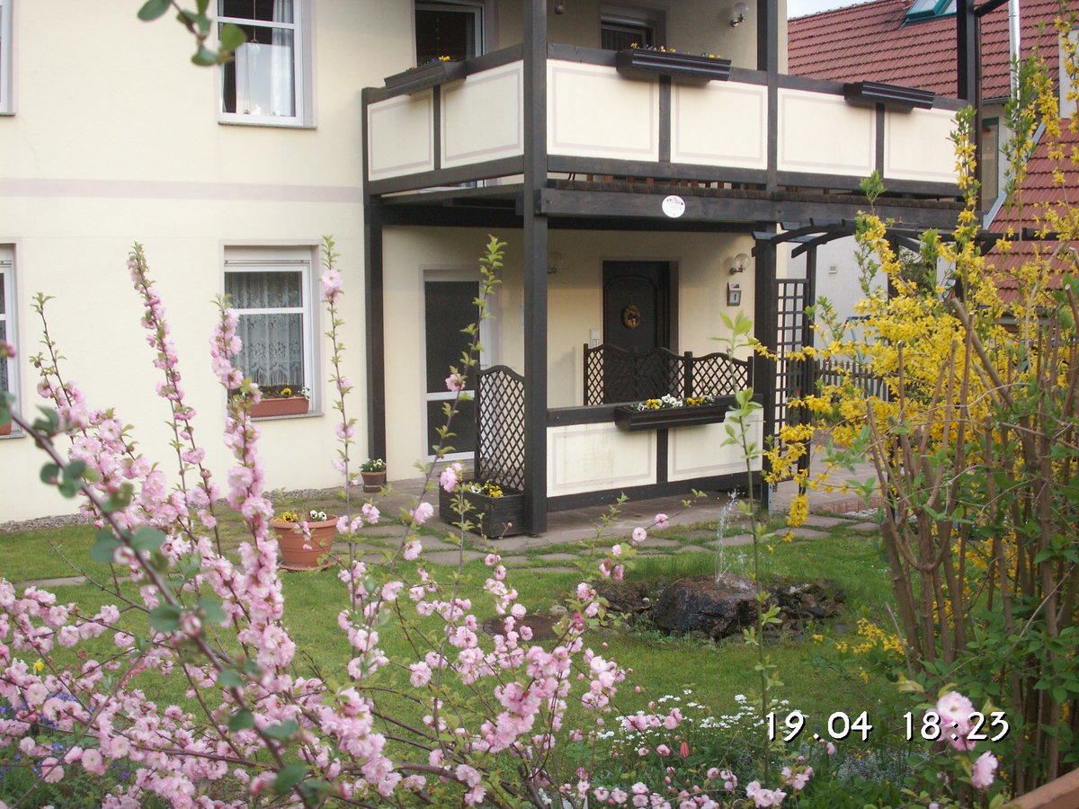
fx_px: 1153
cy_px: 404
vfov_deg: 38.7
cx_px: 540
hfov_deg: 50.1
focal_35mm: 37
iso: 50
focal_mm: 7.7
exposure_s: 1/80
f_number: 3.5
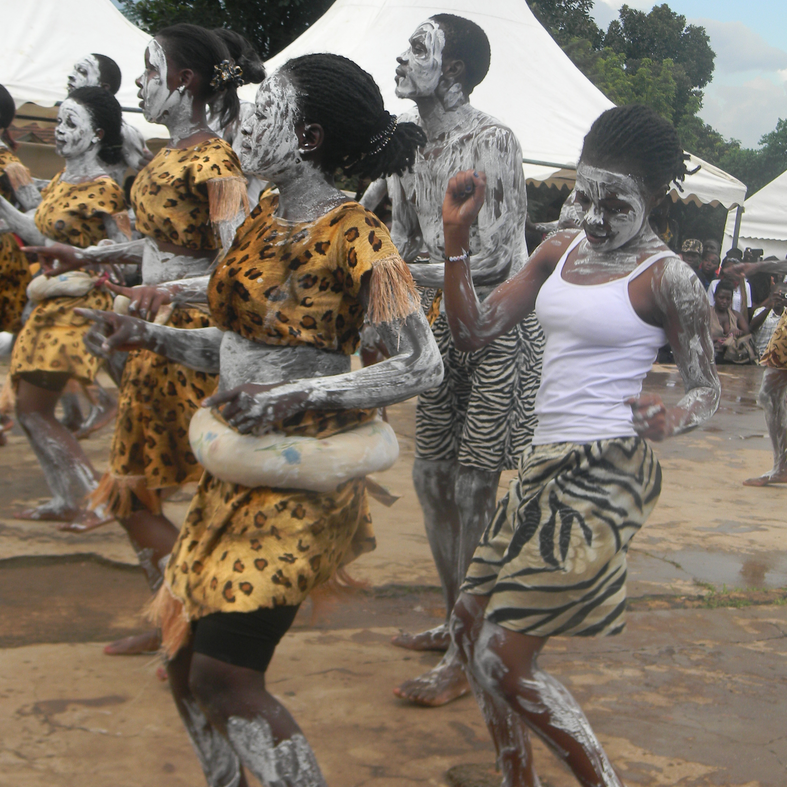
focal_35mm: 56
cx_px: 393
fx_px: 1440
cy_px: 476
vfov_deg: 30.5
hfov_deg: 30.6
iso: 80
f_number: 3.9
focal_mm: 8.6
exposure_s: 1/173
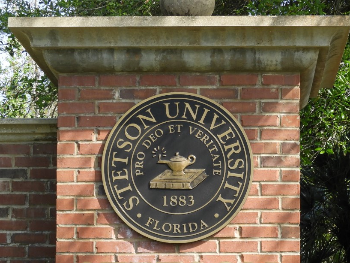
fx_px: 1426
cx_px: 187
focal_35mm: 141
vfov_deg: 10.5
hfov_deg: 14.0
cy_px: 202
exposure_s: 1/200
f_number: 4.5
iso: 100
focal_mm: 14.3
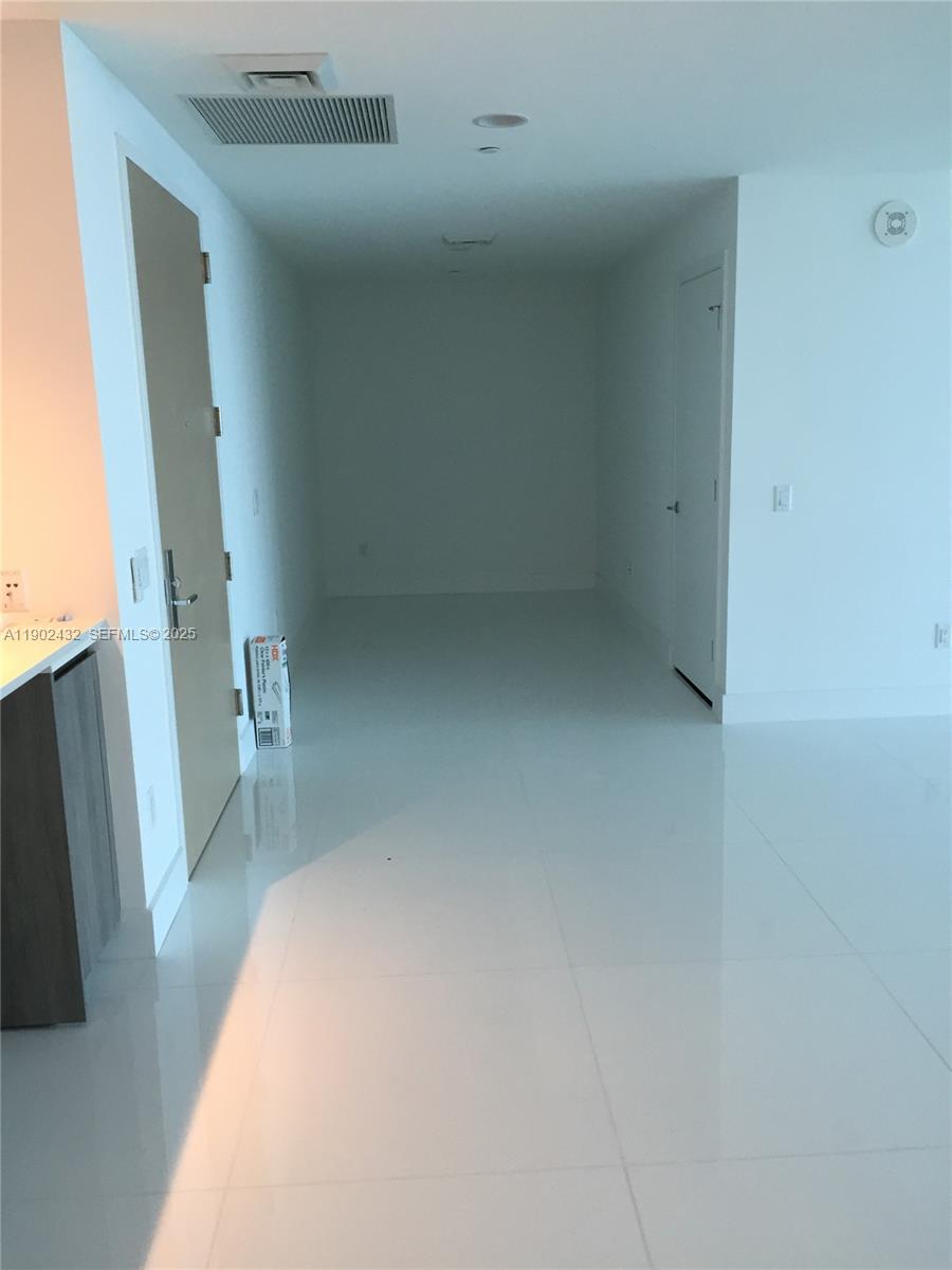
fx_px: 1063
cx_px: 476
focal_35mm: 29
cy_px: 635
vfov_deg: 61.7
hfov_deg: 48.2
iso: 32
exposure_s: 1/30
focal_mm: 4.15
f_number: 2.2
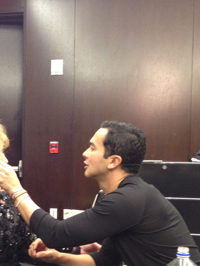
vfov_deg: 29.7
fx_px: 501
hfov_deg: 22.1
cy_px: 172
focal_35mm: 65
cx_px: 24
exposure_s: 1/20
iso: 320
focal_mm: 4.28
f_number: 2.4
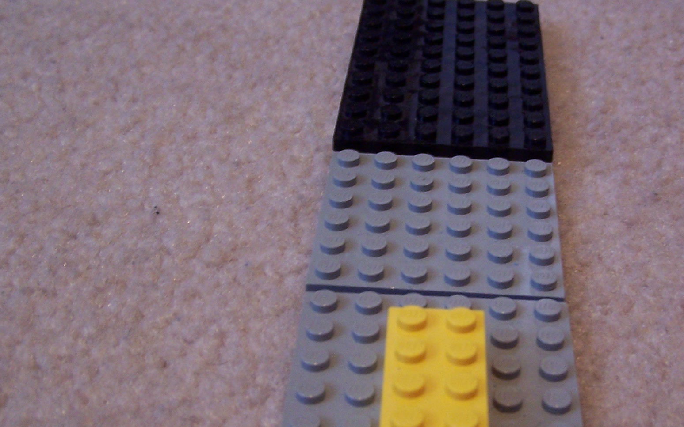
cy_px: 276
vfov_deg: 21.6
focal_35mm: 60
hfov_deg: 33.8
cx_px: 431
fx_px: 1119
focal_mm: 6.3
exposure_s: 1/10
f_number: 2.8
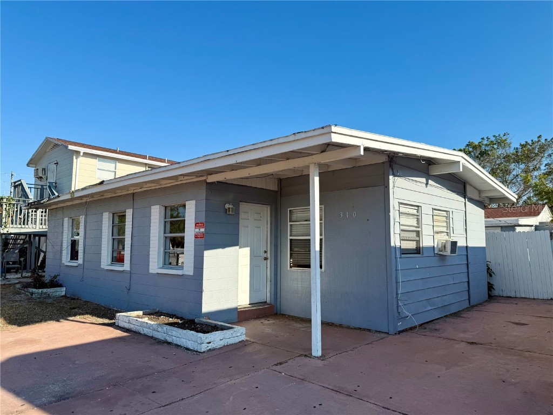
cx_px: 276
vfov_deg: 56.8
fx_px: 383
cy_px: 208
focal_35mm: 24
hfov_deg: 71.6
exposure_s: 1/4167
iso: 80
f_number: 1.78
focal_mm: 6.76
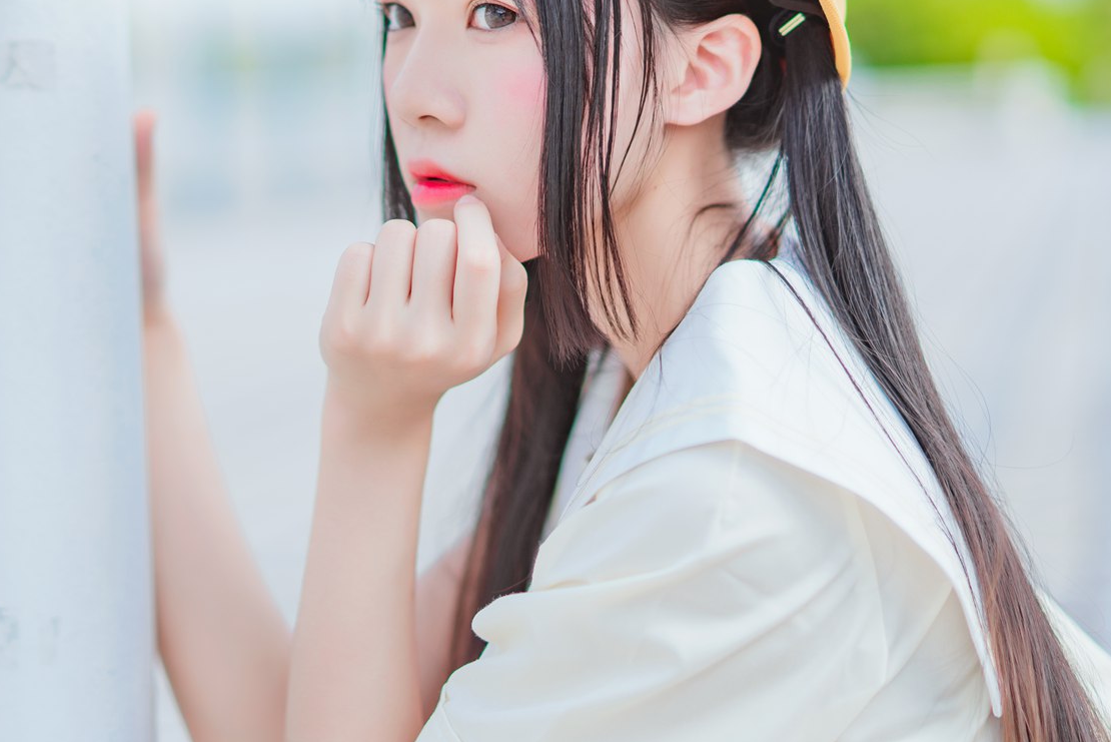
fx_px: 2501
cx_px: 473
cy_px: 144
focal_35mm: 81
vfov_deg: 16.7
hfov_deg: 25.0
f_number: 1.4
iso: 100
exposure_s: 1/2000
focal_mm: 50
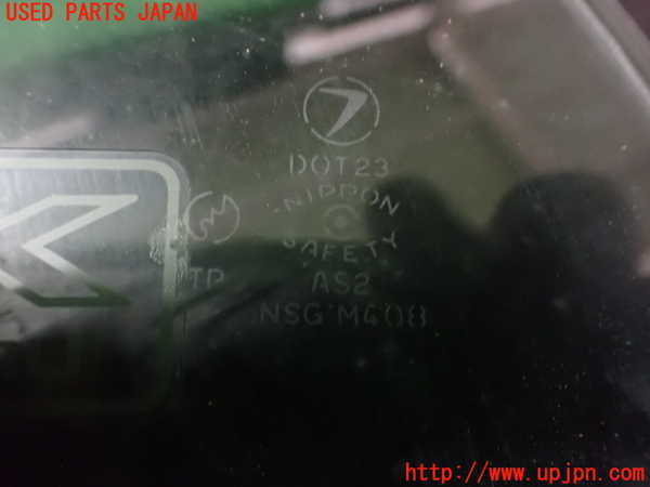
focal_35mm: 30
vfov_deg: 46.8
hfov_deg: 60.0
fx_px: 563
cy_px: 244
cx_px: 325
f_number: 2.3
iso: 1600
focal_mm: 5.4
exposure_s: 1/25
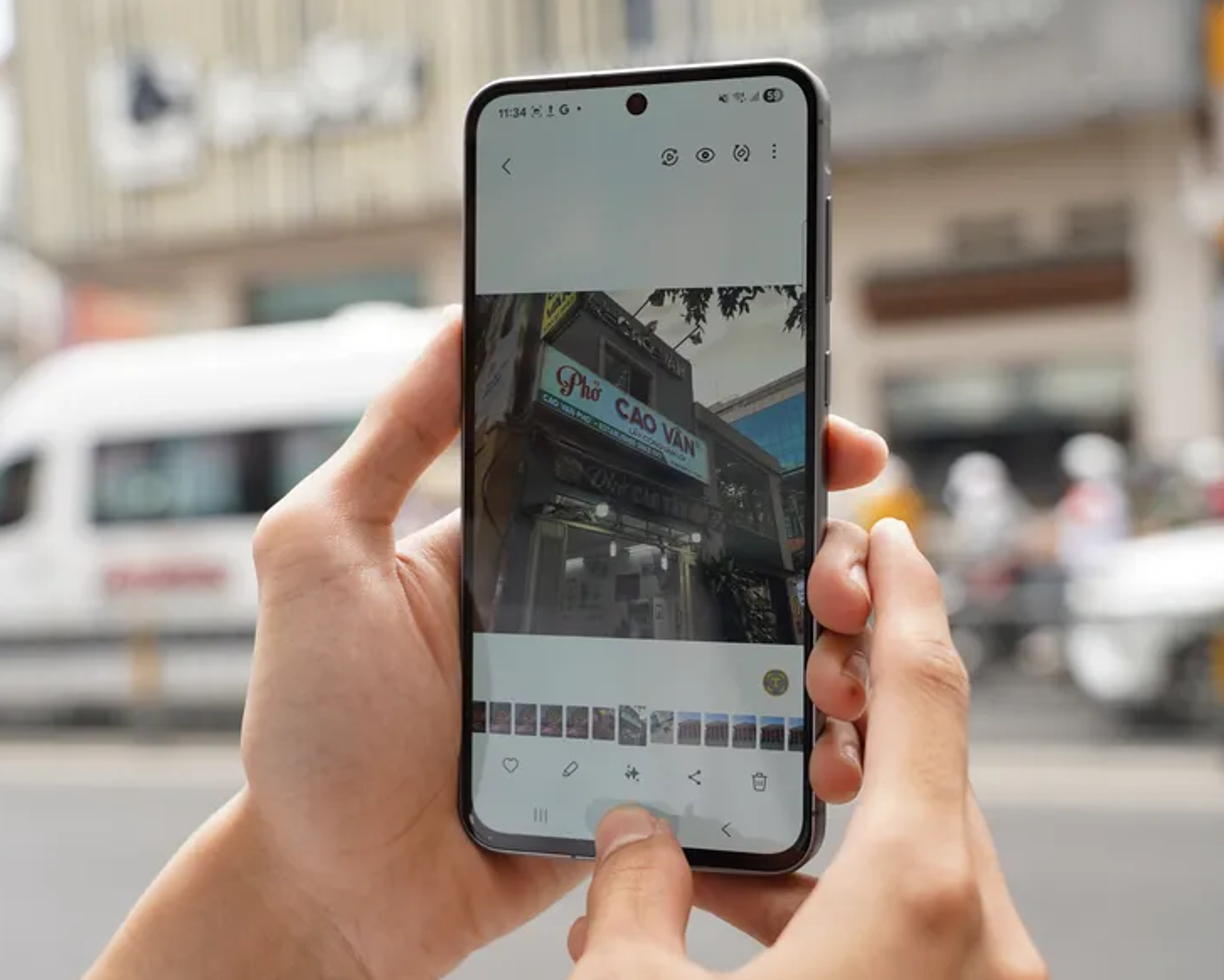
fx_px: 1812
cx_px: 556
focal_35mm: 50
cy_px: 491
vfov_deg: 30.3
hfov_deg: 37.3
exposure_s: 1/125
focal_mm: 44
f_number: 5.6
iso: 100
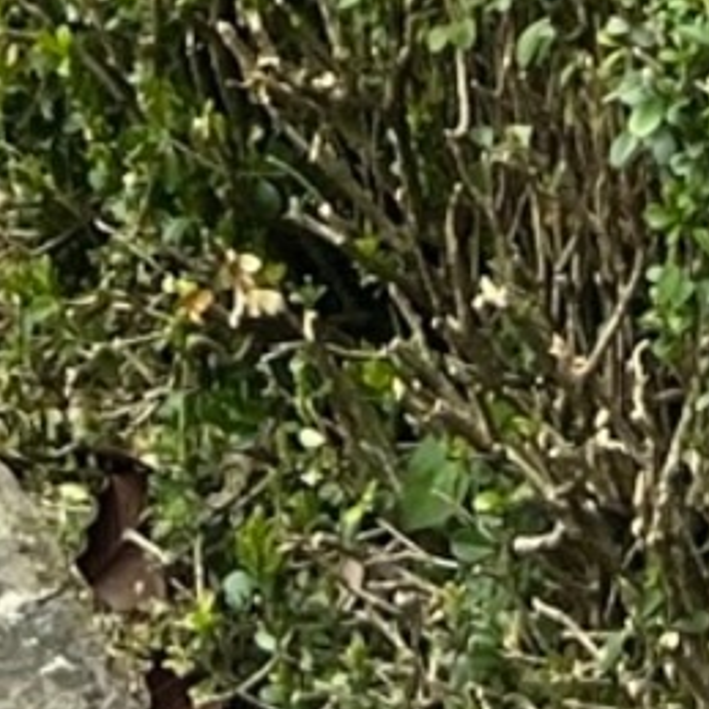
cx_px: -27
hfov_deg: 7.4
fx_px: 5492
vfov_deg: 5.9
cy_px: -2438
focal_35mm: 237
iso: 50
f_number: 1.5
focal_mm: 5.7
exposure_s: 1/846
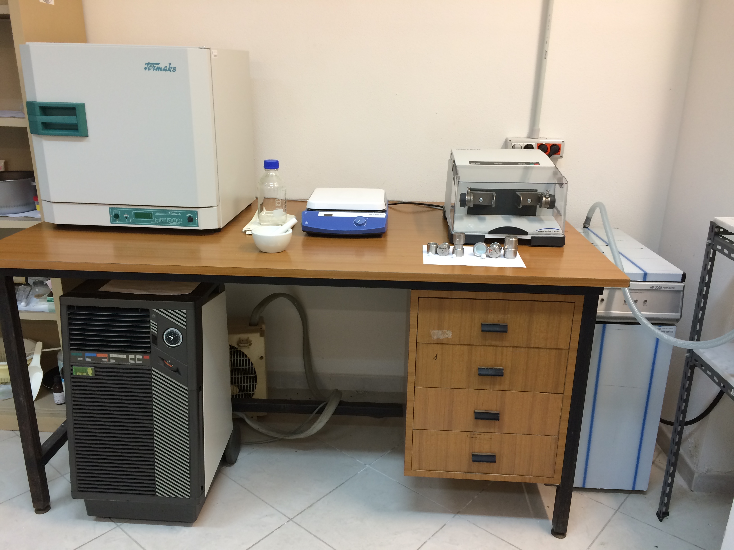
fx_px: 615
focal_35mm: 29
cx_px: 367
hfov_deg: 61.7
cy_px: 275
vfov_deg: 48.2
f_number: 2.2
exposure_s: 1/33
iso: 100
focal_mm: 4.15
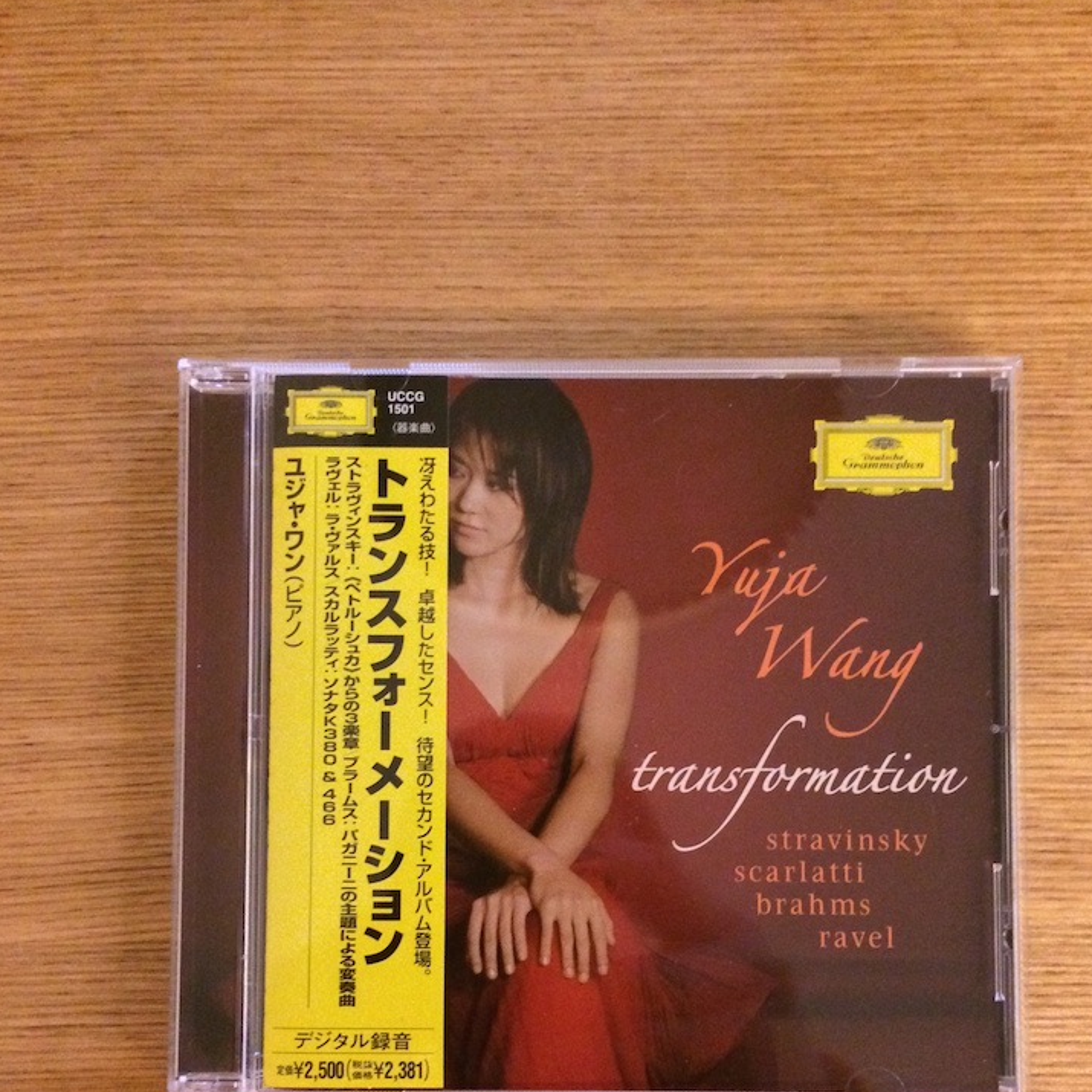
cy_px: 715
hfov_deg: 43.8
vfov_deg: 43.3
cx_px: 571
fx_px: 1356
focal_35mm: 38
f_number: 2.2
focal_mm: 4.12
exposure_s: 1/17
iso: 640
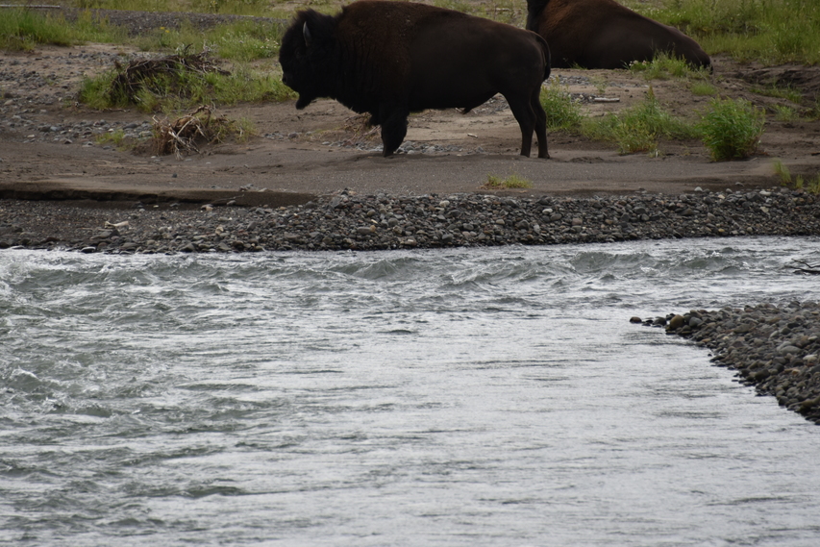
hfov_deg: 4.6
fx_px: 10251
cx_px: 408
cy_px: 164
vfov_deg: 3.1
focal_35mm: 450
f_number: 5.6
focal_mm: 300
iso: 320
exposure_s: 1/640
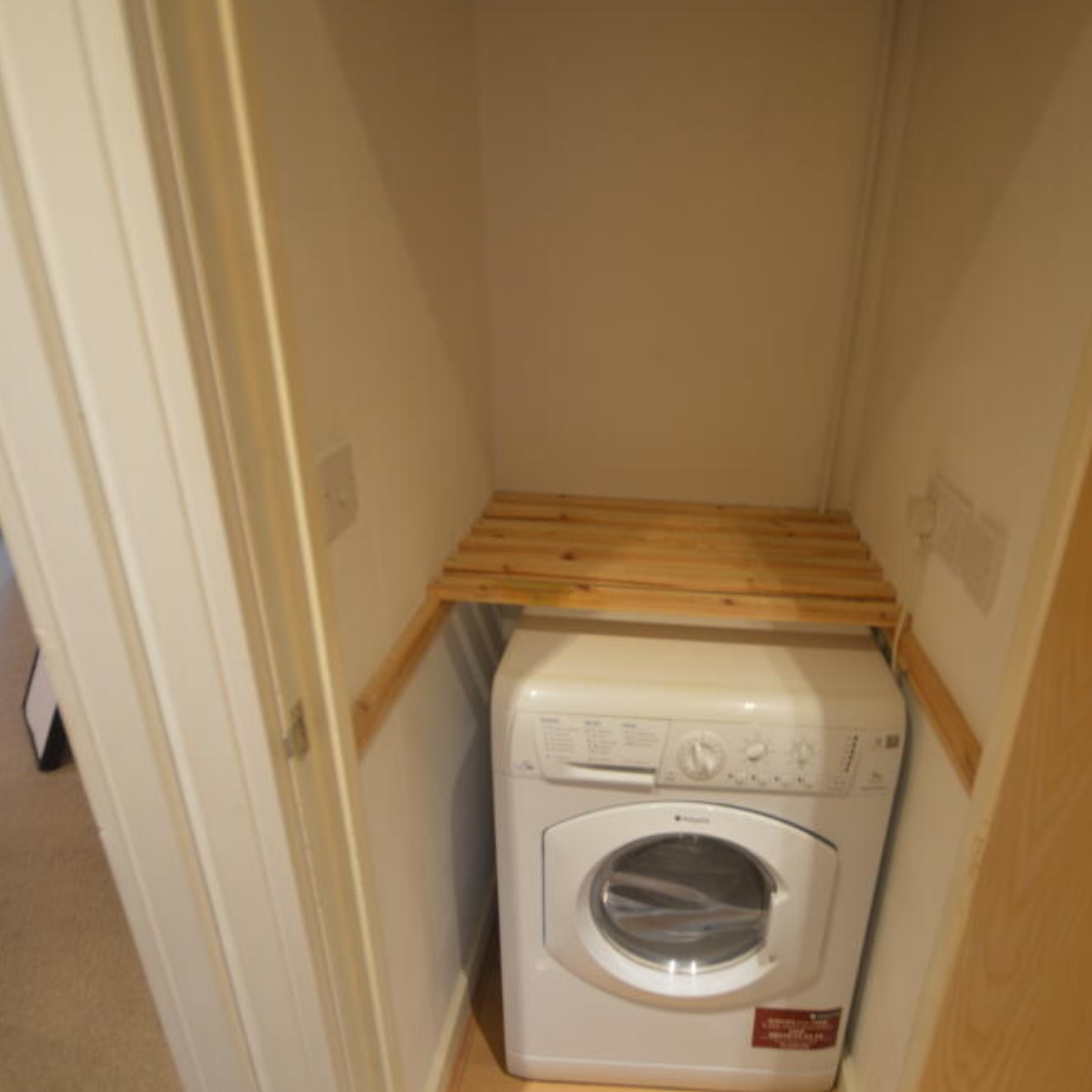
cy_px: 562
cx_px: 663
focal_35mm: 20
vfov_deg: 74.8
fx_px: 714
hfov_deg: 73.9
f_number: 4
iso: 100
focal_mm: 10
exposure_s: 1/1.6
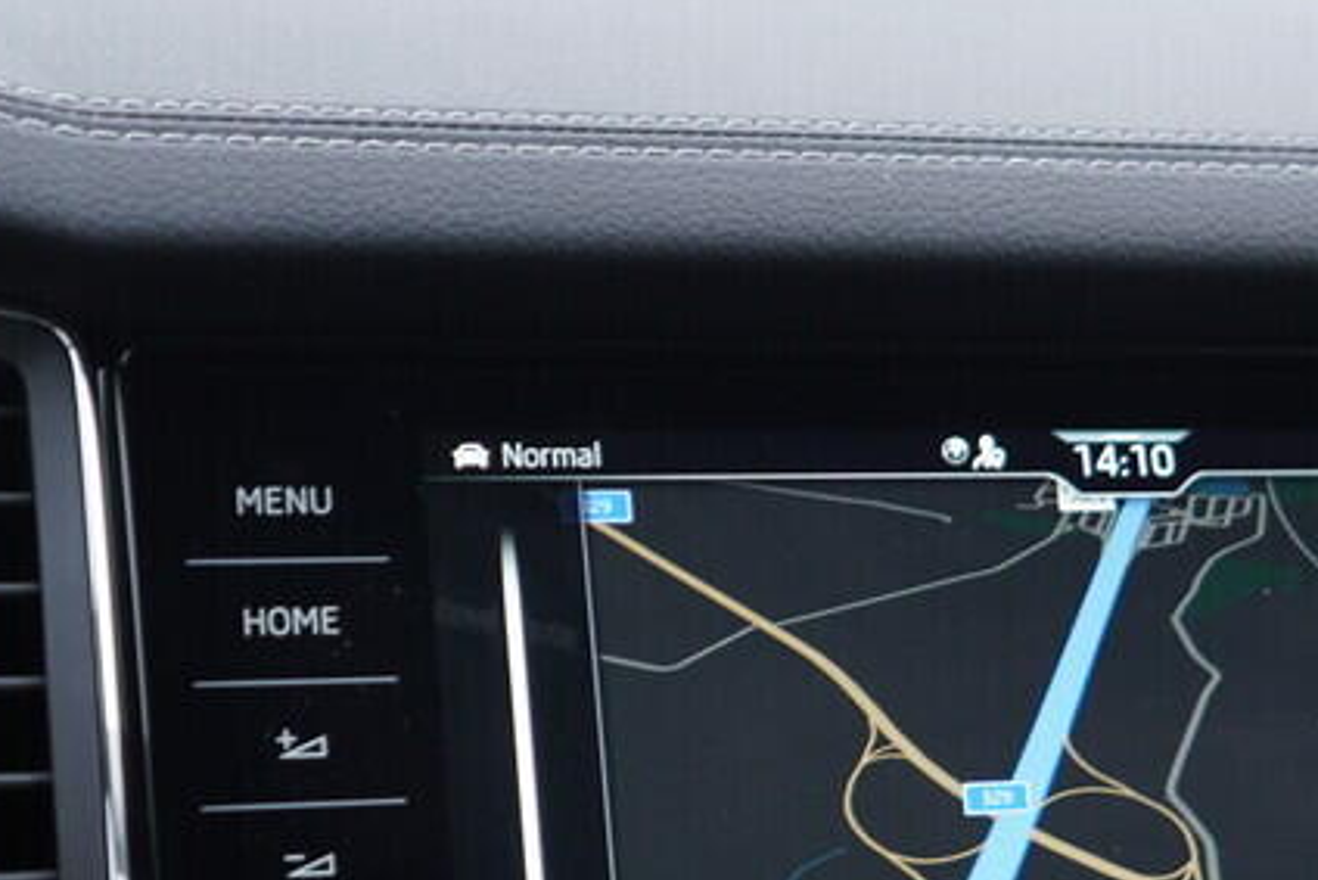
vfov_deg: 15.6
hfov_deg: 23.1
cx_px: 1001
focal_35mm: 87
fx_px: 3186
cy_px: 751
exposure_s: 1/40
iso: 160
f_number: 2.8
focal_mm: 24
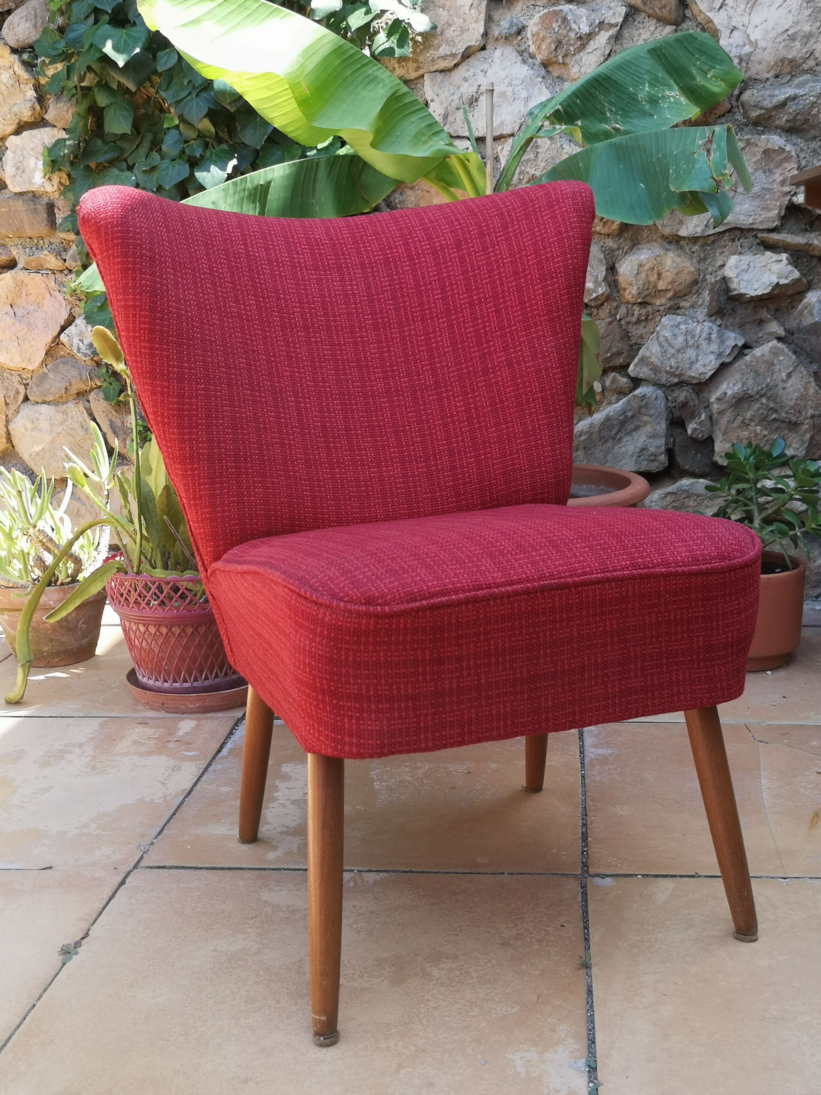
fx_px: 1265
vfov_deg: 46.8
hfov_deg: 36.0
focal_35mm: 40
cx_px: 410
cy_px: 548
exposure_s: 1/233
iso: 50
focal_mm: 5.58
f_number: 1.8
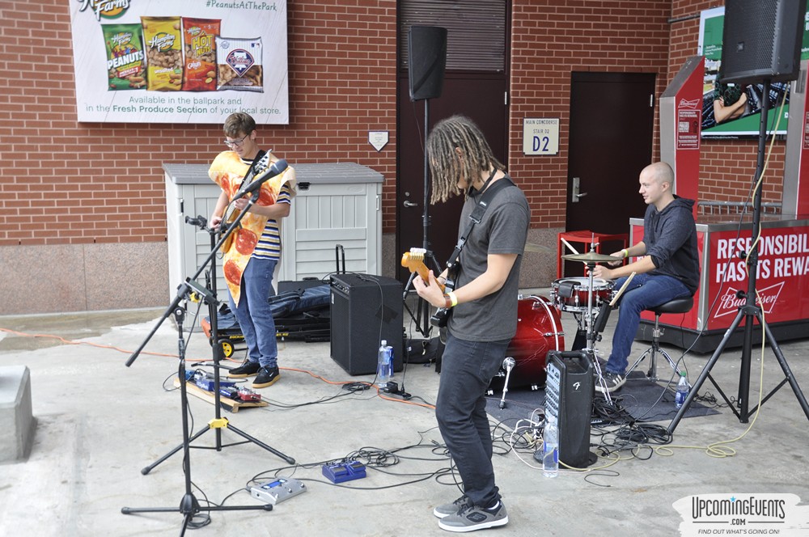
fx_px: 943
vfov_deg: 31.8
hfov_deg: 46.5
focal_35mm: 42
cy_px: 268
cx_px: 404
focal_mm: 28
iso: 400
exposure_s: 1/40
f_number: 6.3
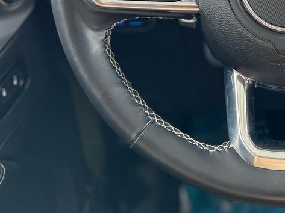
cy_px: -36
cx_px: 284
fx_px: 535
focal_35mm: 65
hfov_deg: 28.1
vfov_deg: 21.2
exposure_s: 1/121
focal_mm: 6.76
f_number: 1.78
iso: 100
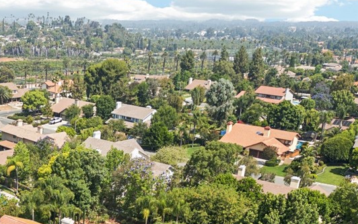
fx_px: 478
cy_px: 246
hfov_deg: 38.7
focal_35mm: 49
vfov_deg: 24.5
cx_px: 48
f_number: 1.7
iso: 110
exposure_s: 1/1600
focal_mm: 6.72
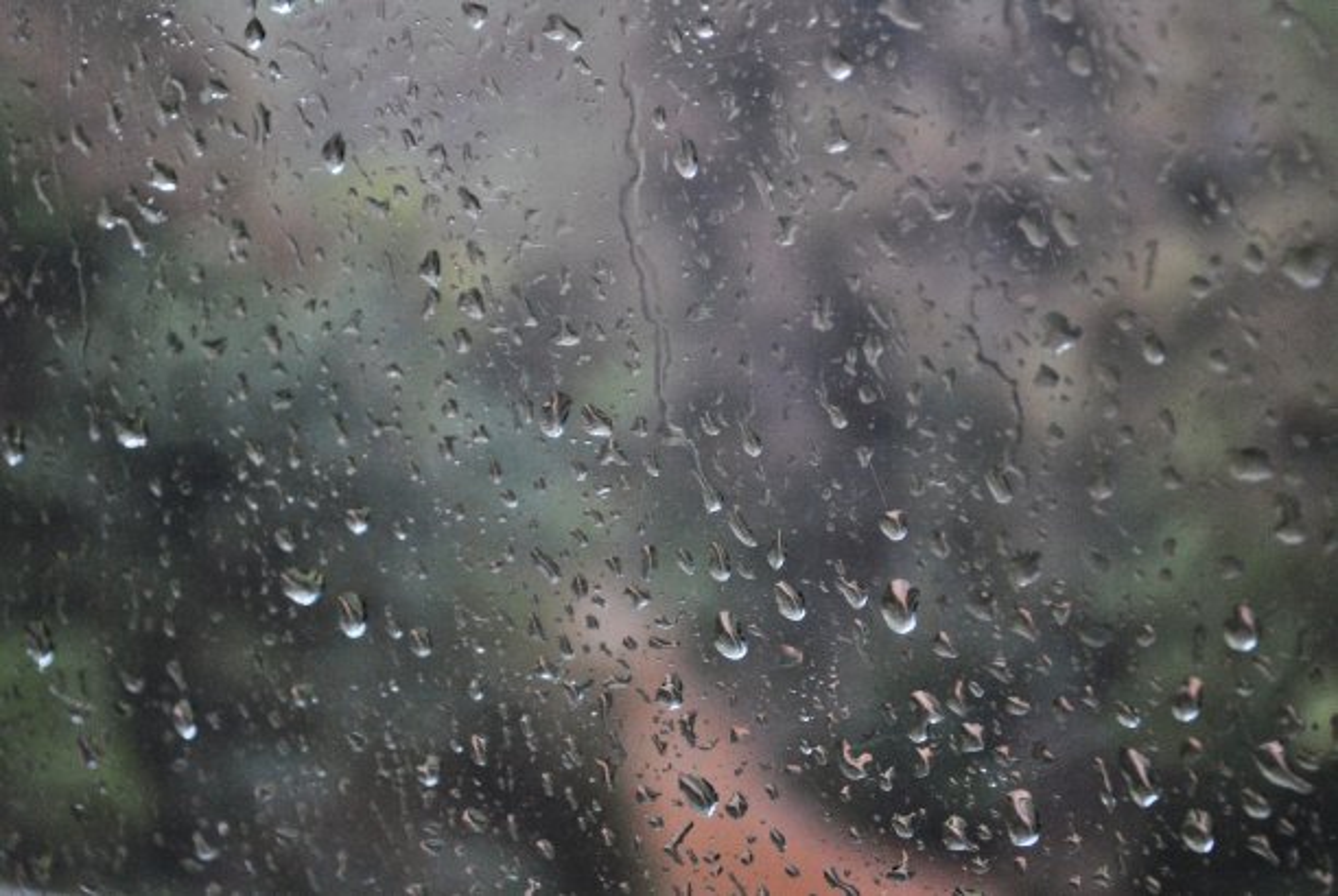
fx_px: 3071
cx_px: 669
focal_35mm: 82
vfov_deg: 16.6
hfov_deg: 24.6
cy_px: 448
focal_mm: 55
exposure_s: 1/200
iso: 800
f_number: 5.6
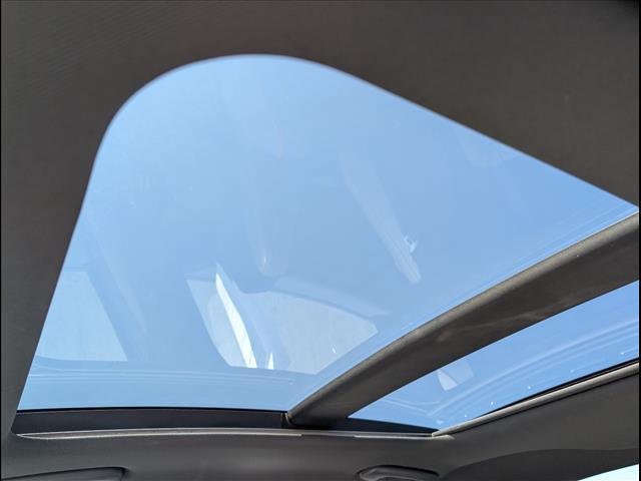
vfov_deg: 56.8
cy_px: 240
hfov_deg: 71.6
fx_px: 444
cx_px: 320
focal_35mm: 24
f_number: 1.68
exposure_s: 1/147
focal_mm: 6.9
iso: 135
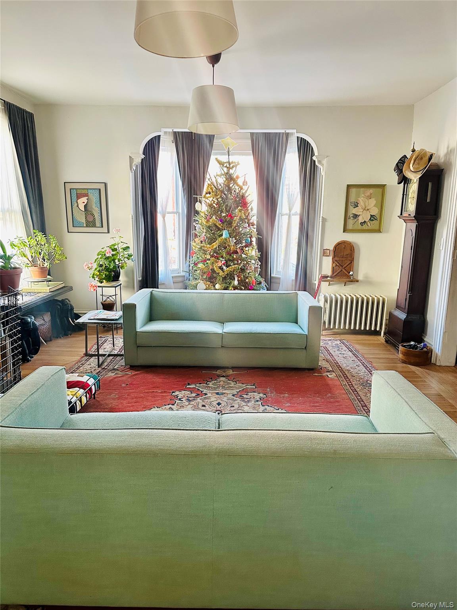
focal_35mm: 24
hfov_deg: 56.8
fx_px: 422
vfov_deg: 71.6
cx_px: 228
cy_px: 305
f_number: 1.78
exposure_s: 1/60
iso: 320
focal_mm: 6.86
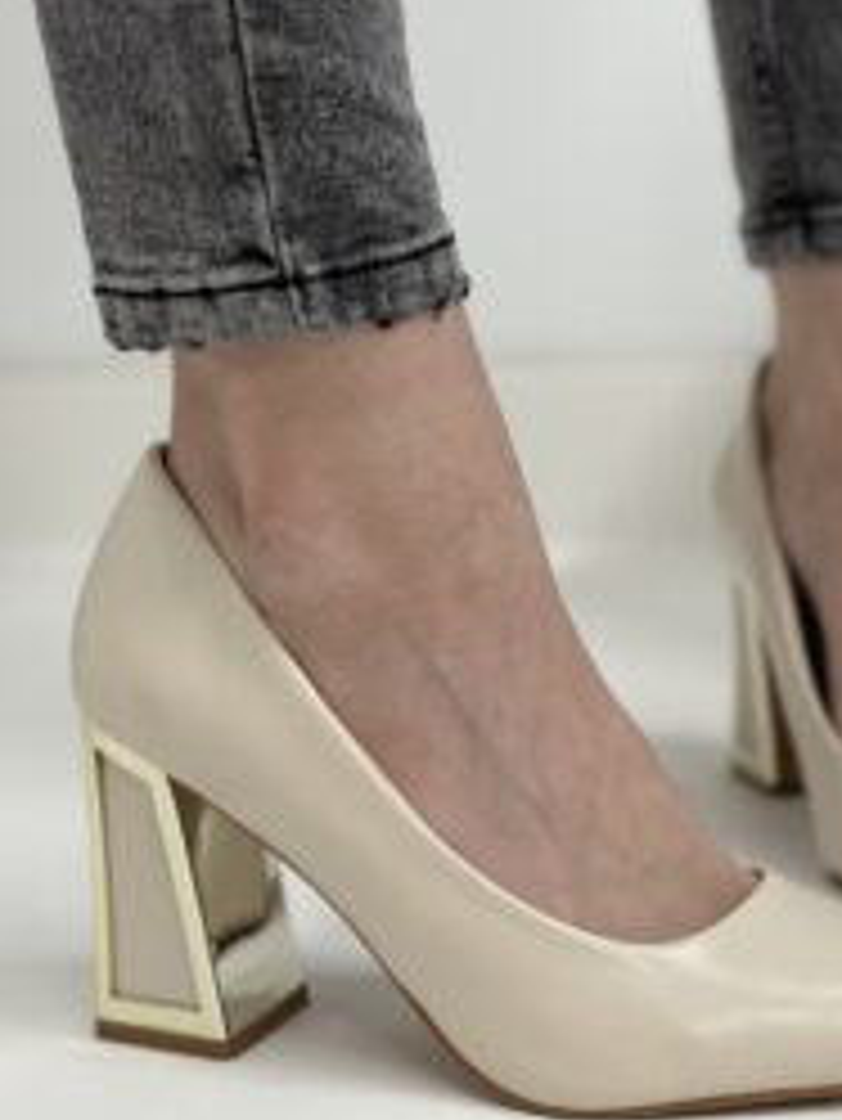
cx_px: 599
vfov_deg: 25.3
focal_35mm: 77
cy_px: 558
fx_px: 2495
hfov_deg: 19.1
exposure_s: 1/100
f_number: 1.78
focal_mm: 6.86
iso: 125
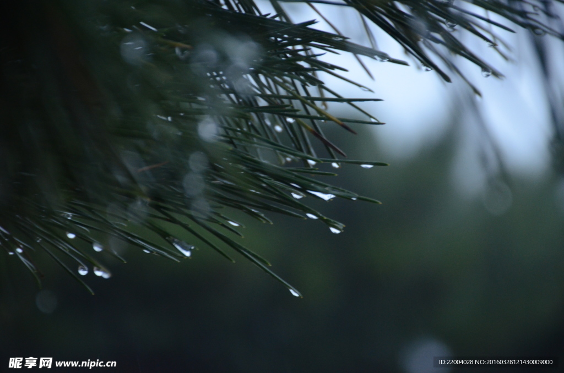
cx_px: 282
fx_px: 3048
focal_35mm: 195
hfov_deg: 10.6
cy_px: 186
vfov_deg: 7.0
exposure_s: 1/40
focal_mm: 130
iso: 1600
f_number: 5.6
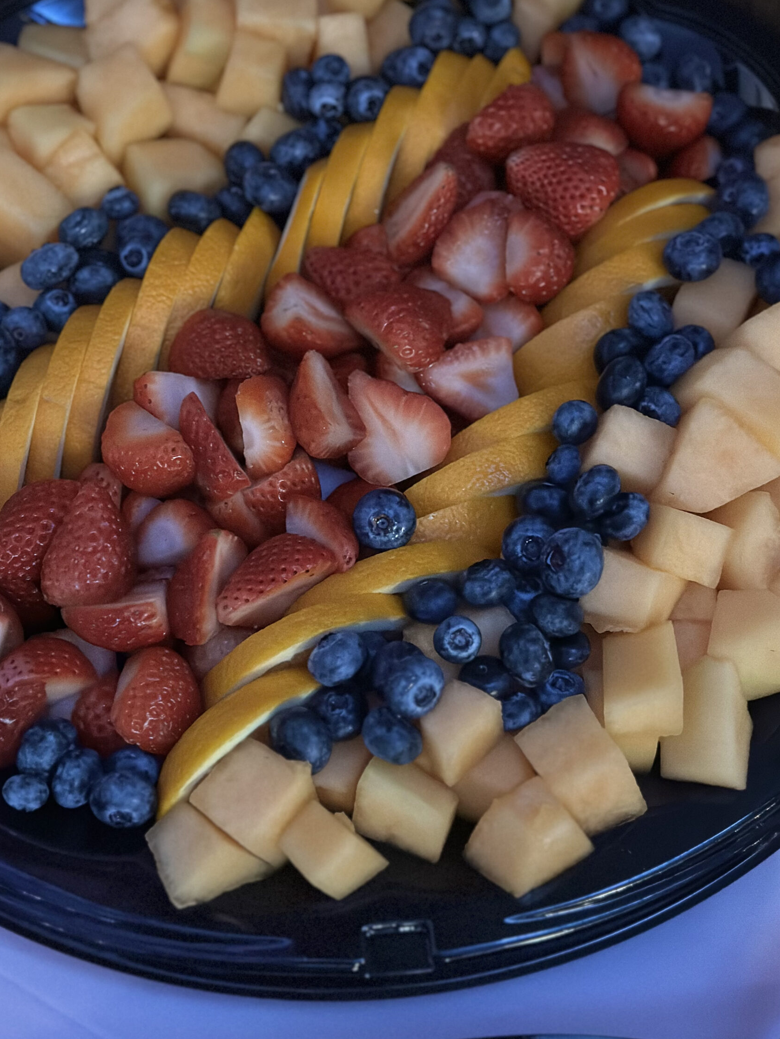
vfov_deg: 34.9
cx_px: 341
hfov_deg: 26.5
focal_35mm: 55
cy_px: 460
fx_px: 1652
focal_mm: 6.86
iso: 1000
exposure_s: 1/20
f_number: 1.78
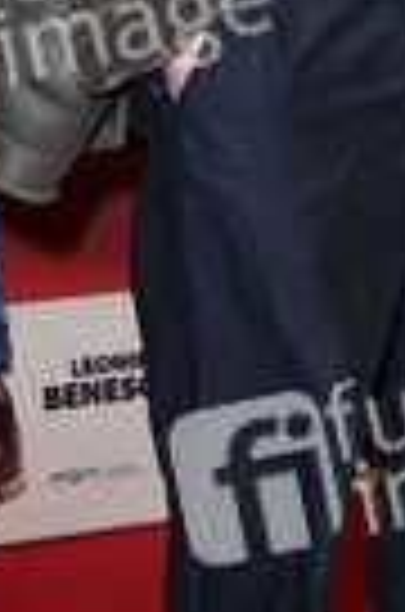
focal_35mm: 162
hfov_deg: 8.3
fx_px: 2748
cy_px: -216
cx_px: 531
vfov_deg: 12.3
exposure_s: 1/250
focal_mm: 55
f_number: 5.6
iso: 640
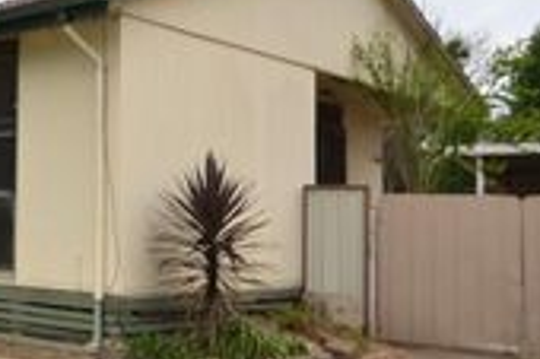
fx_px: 715
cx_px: -10
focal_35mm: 48
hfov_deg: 36.8
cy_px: 148
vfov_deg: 28.1
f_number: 5
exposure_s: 1/200
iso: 100
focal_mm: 11.5
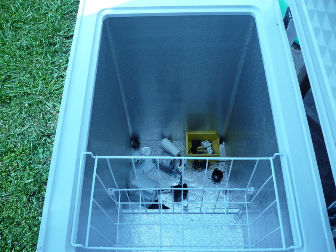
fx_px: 340
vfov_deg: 40.7
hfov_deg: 52.6
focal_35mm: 35
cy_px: 126
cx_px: 168
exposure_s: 1/500
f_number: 2.8
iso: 100
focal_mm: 5.8
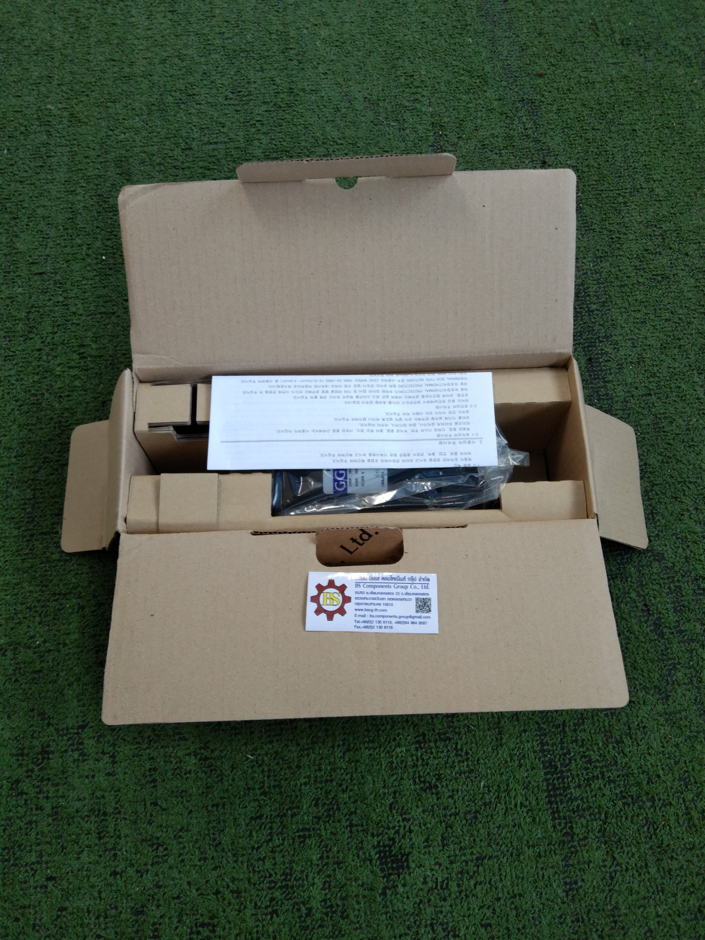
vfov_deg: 60.0
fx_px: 815
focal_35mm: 30
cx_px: 352
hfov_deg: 46.8
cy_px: 470
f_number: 2.2
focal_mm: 3.65
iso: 74
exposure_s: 1/50
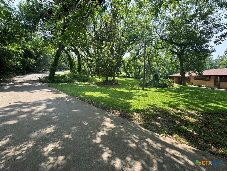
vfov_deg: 85.7
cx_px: 114
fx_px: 92
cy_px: 86
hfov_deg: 102.1
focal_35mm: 14
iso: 40
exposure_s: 1/381
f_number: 2.2
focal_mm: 2.22
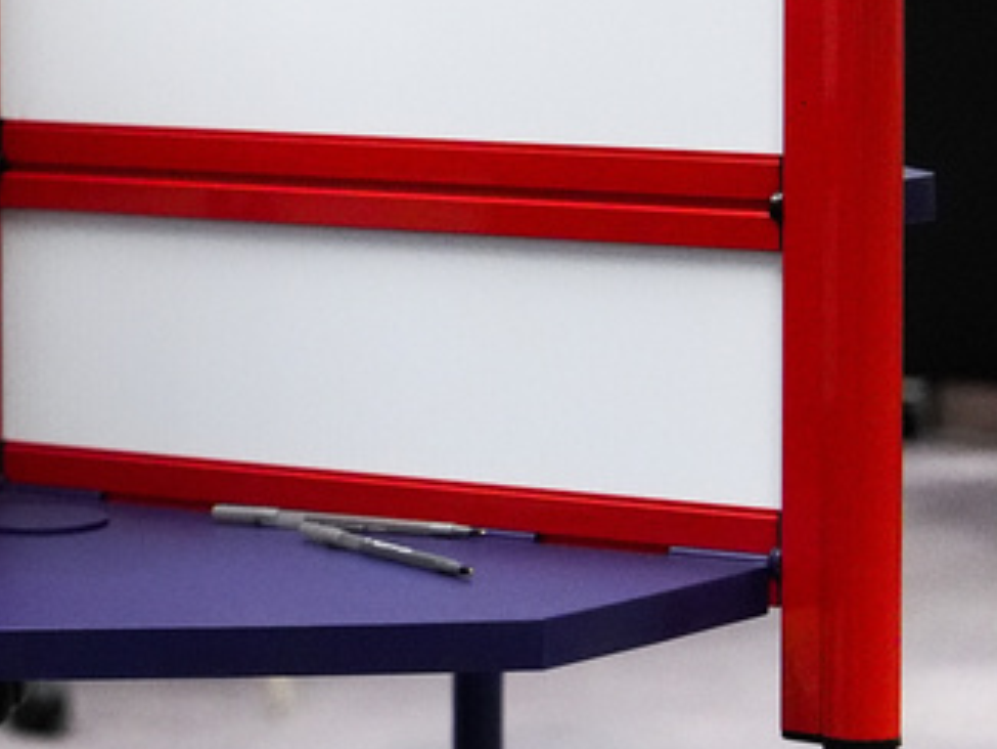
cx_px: -466
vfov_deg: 6.9
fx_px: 6108
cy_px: -252
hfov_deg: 9.1
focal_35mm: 212
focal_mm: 70
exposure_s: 1/500
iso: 5000
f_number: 2.8
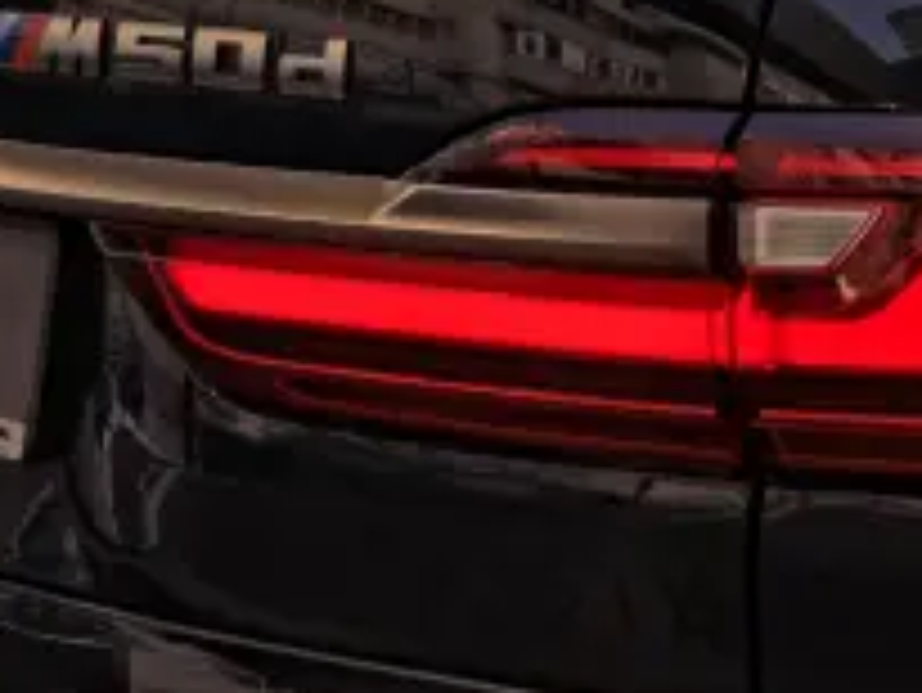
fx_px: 3225
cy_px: 162
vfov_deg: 12.2
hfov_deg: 16.2
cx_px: 652
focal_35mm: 121
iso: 50
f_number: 2.4
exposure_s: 1/500
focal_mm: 7.9
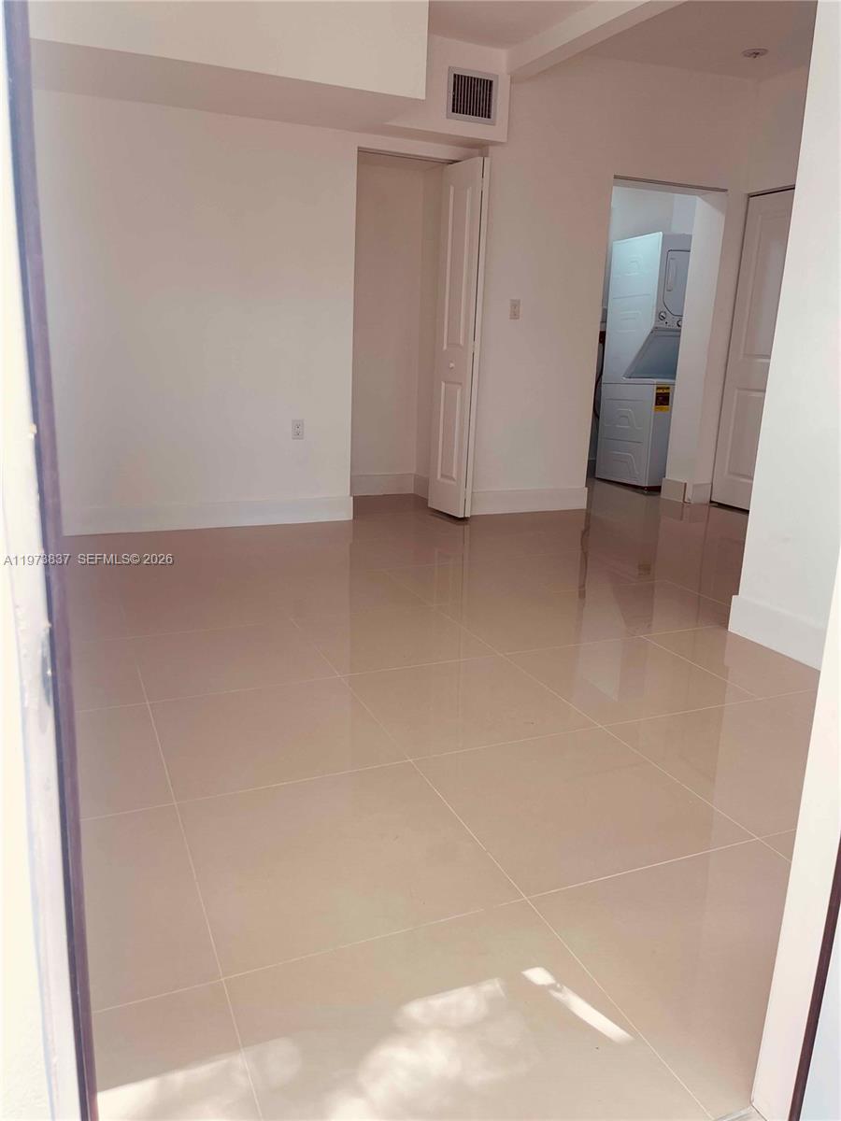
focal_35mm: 26
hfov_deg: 53.1
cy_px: 560
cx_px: 420
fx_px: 842
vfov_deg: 67.3
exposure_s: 1/121
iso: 40
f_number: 1.6
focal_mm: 5.1
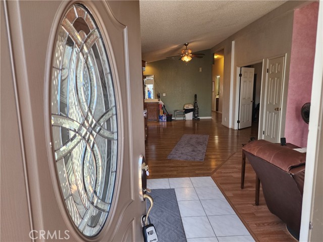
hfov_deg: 73.9
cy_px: 121
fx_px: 215
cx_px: 162
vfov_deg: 58.9
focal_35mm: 23
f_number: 1.8
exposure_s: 1/180
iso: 125
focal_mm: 6.4
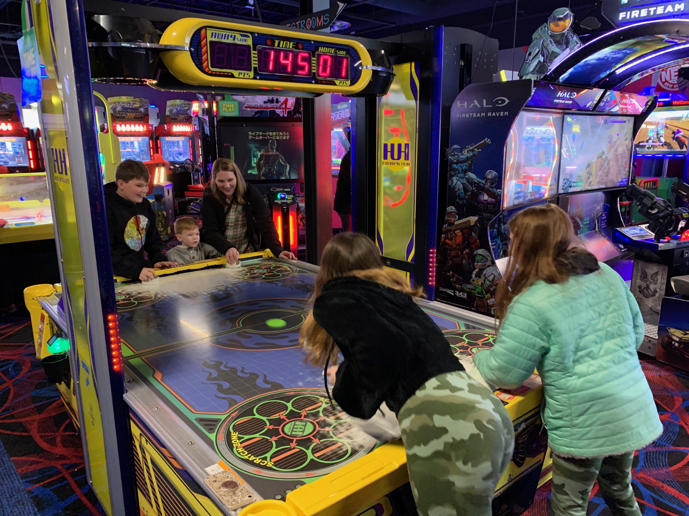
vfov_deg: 53.1
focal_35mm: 26
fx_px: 518
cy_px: 258
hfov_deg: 67.3
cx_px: 344
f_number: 1.8
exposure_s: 1/25
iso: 500
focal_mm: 4.25
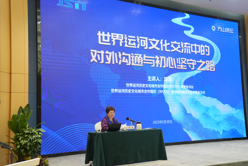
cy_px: 83
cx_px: 124
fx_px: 317
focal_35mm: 46
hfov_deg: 42.7
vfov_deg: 29.2
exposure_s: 1/100
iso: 800
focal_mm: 46
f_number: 2.8
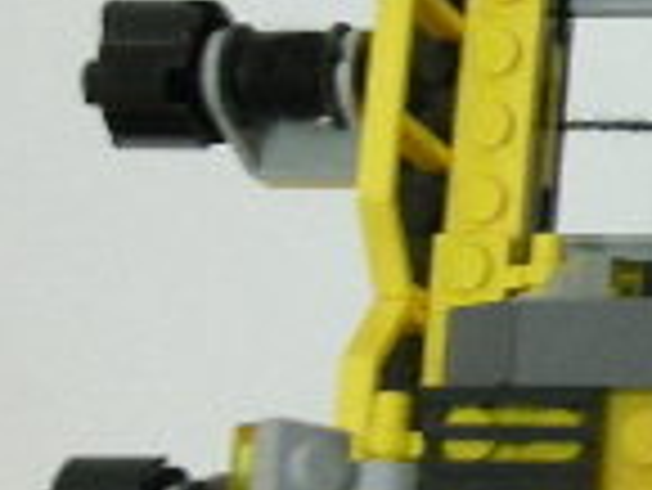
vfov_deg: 9.6
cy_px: 355
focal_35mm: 154
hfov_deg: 11.7
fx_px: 2903
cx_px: 1250
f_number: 2.8
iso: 122
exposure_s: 1/7.9
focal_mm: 5.7
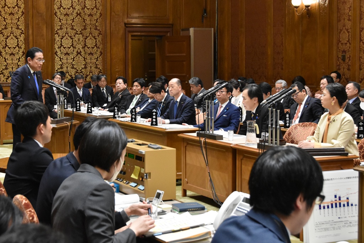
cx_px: 182
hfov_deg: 37.9
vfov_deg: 25.7
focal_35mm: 52
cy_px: 122
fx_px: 531
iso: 3200
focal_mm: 35
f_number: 5.6
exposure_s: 1/160
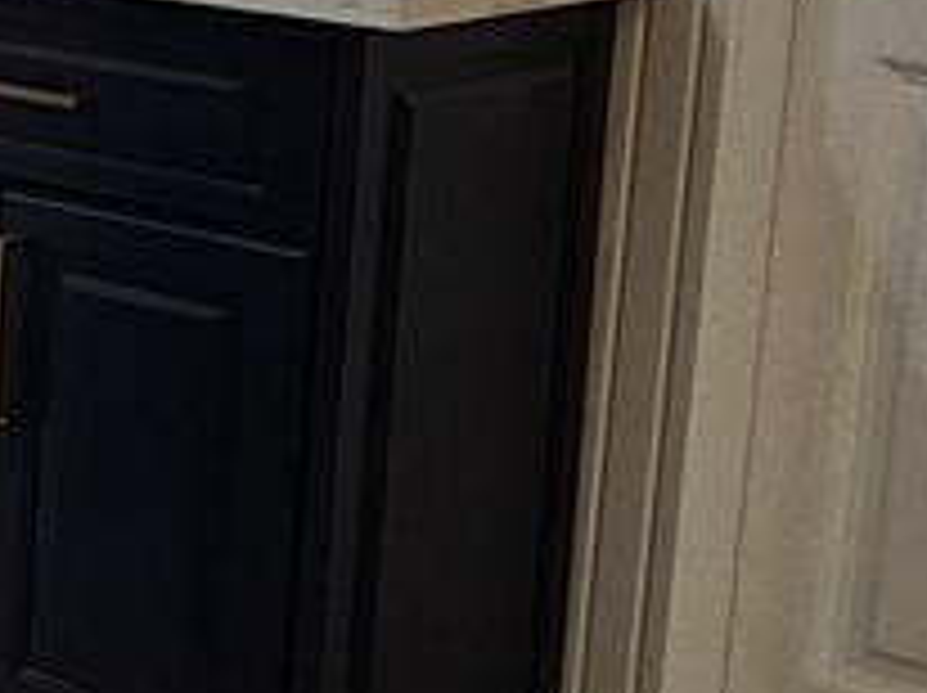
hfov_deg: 13.9
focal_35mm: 101
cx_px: -1269
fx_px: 2702
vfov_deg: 14.3
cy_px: -32
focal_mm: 2.2
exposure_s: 1/60
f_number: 2.2
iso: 125
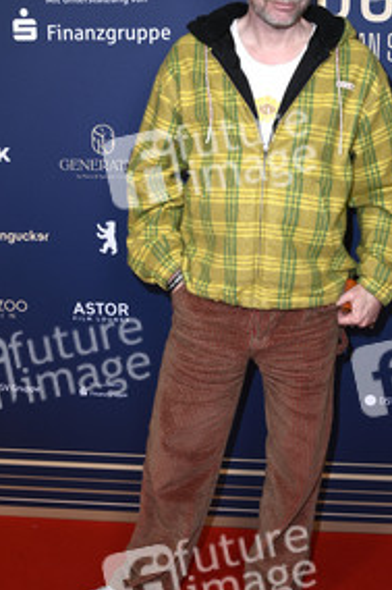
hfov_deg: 29.6
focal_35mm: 45
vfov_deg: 43.6
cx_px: 270
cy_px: 264
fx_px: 736
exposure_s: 1/250
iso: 500
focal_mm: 32
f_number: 5.6
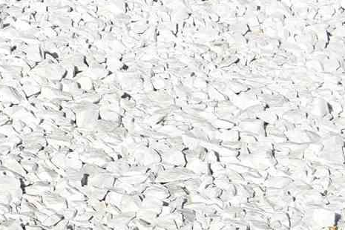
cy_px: -231
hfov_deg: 6.6
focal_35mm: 297
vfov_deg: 4.6
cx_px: -436
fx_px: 2846
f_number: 8
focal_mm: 30
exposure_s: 1/250
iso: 200
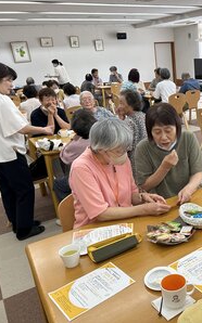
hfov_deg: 32.2
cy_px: 162
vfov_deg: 52.8
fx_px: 326
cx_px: 193
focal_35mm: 37
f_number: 1.5
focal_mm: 5.7
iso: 80
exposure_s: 1/100
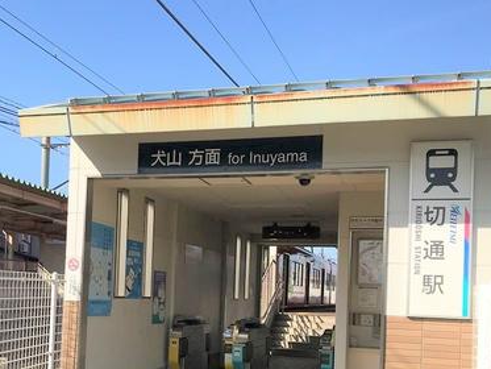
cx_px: 167
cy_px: 274
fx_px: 681
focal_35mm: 48
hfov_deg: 39.2
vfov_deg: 29.8
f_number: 1.8
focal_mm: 3.99
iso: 20
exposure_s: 1/2740
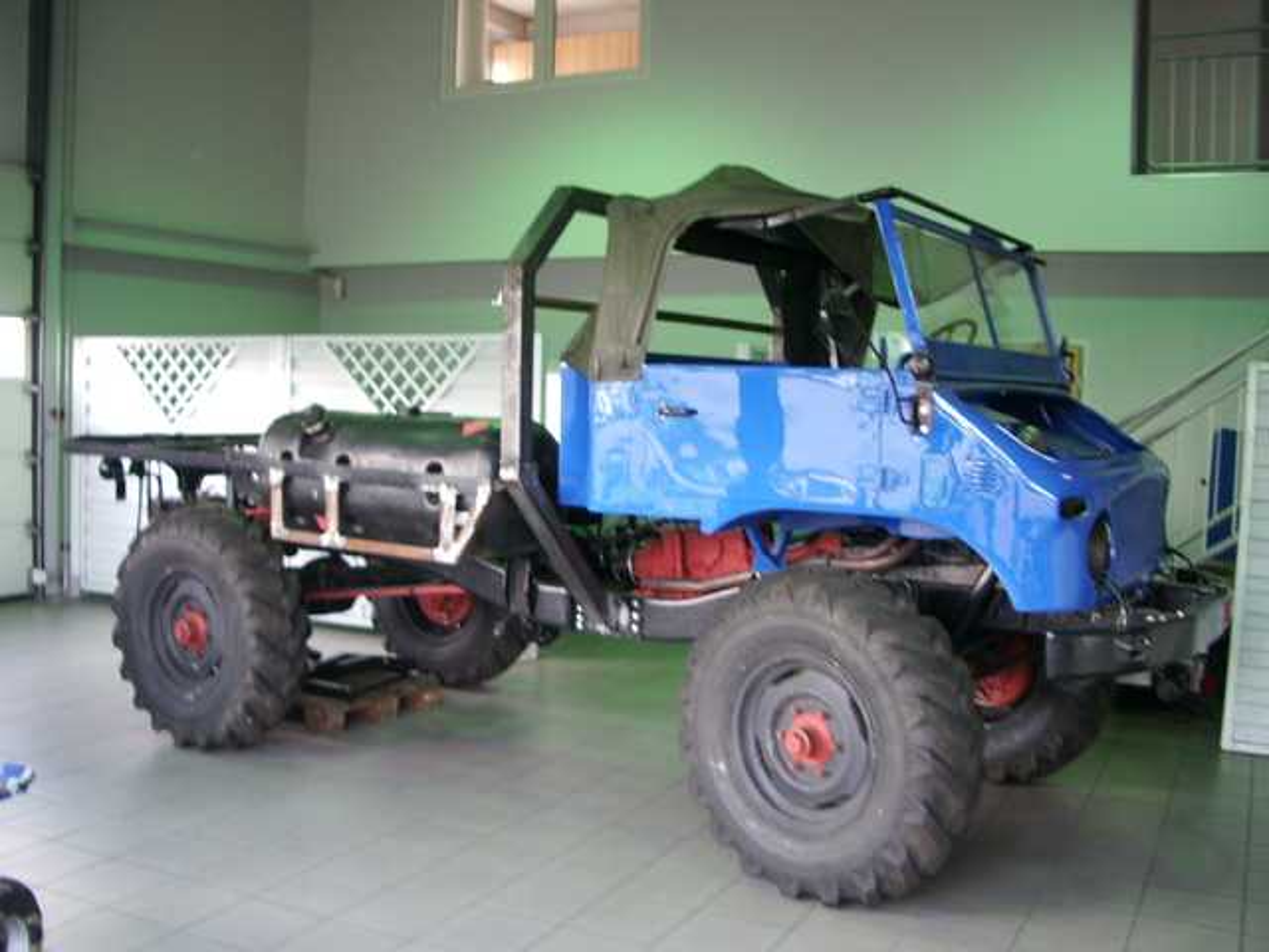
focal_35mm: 35
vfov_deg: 40.7
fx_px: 1283
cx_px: 634
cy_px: 476
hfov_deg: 52.6
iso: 100
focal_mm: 5.8
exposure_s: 1/13
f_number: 2.6
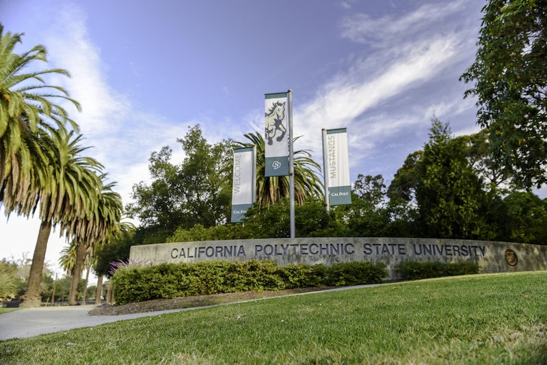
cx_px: 274
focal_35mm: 24
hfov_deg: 73.7
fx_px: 365
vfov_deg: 53.2
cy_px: 182
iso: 320
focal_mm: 24
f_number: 4
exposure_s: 1/320
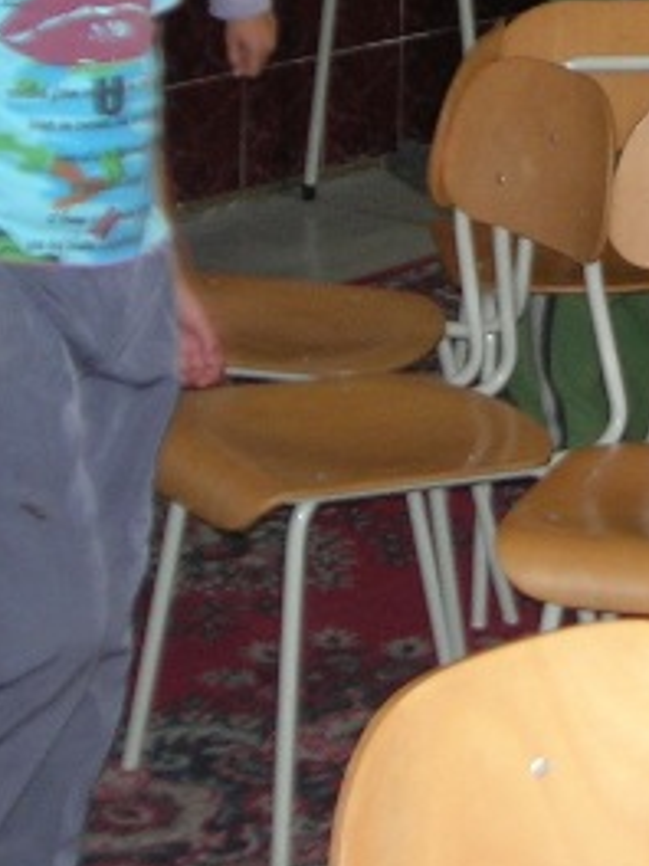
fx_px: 3525
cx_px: 798
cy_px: -98
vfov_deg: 13.7
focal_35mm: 141
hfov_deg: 10.3
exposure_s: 1/60.1
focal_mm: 8.5
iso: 72
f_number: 2.9
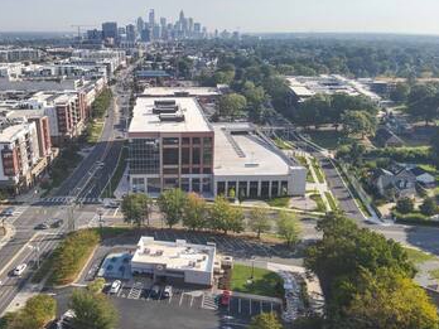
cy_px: 154
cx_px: 177
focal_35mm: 29
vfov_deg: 48.2
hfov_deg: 61.2
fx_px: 368
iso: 100
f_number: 2.8
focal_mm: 4.4
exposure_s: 1/1000
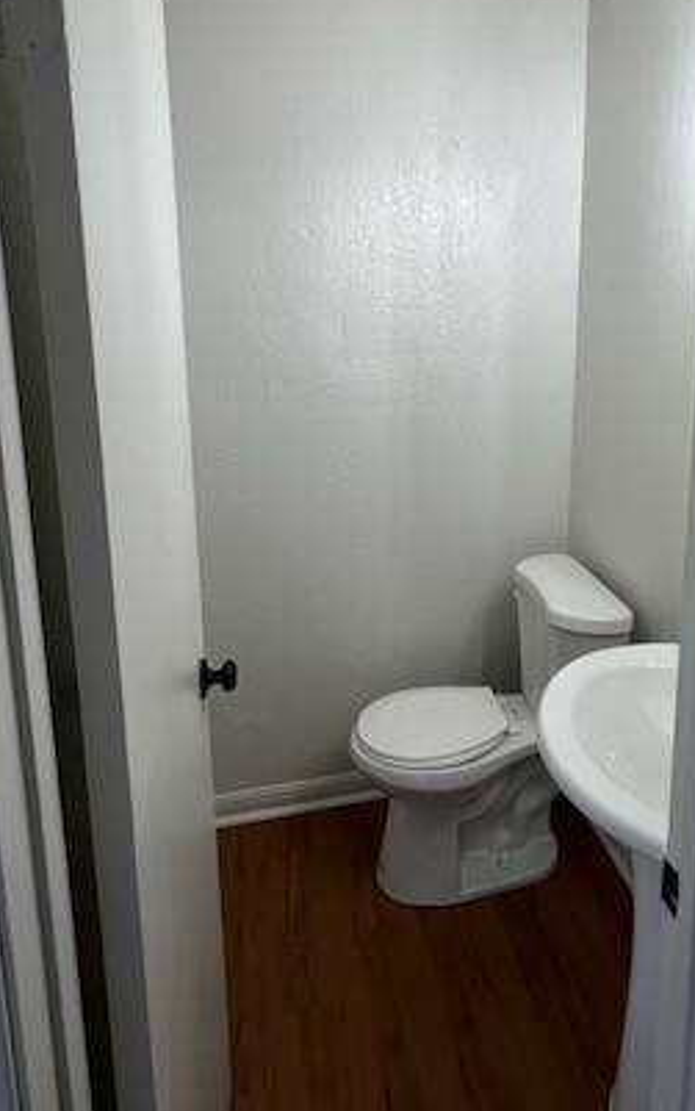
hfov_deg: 54.1
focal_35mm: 22
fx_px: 666
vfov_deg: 77.9
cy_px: 402
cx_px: 460
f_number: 1.8
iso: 125
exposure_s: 1/120
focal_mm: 1.57
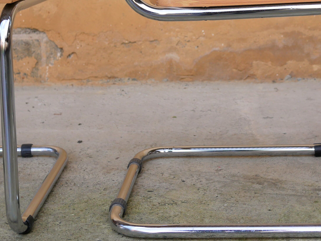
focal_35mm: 84
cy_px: 15
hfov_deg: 23.2
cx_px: 216
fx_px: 779
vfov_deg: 17.3
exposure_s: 1/320
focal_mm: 20
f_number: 3.2
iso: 200
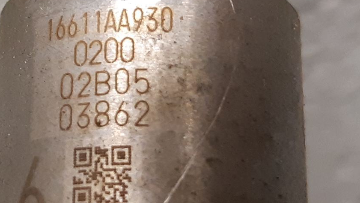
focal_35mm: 69
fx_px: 659
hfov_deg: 29.6
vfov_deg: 17.2
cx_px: 53
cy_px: 15
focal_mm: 3.93
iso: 200
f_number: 1.7
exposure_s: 1/33
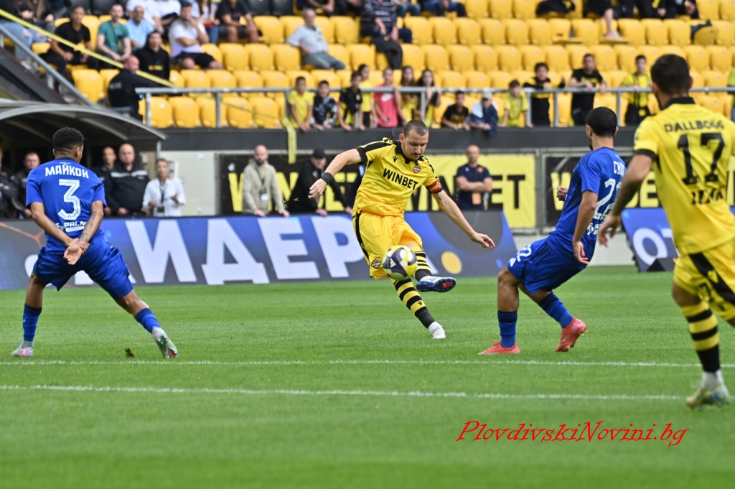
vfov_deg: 4.0
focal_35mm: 340
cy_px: 244
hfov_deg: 6.1
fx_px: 6936
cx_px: 368
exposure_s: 1/1250
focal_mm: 340
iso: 1400
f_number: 6.3
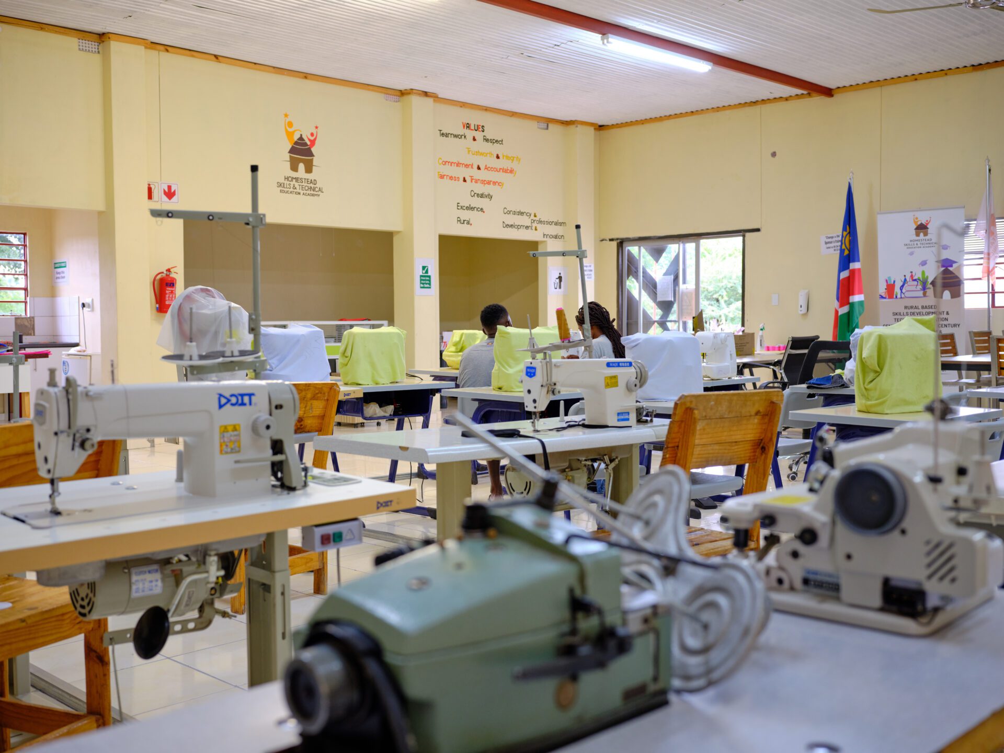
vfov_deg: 36.0
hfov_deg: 46.8
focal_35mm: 40
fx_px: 1160
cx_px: 502
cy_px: 376
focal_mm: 50
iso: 1000
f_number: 5.6
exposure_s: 1/30
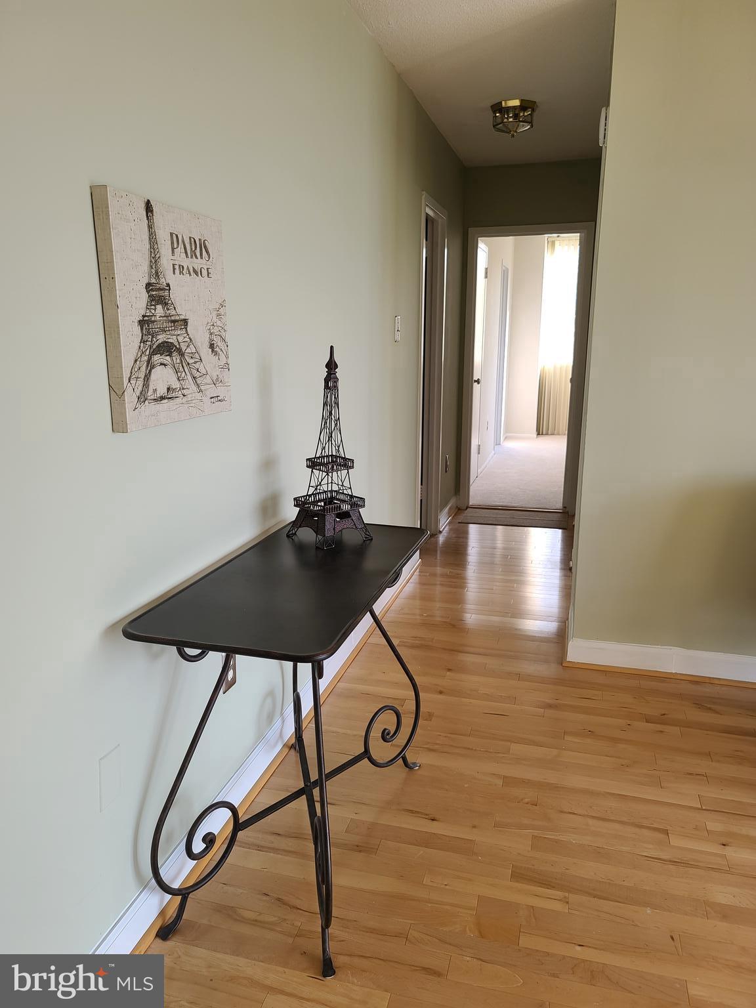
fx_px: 728
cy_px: 504
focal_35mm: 25
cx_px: 378
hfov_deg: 54.9
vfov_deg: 69.4
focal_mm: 7
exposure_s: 1/59
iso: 40
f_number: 1.8
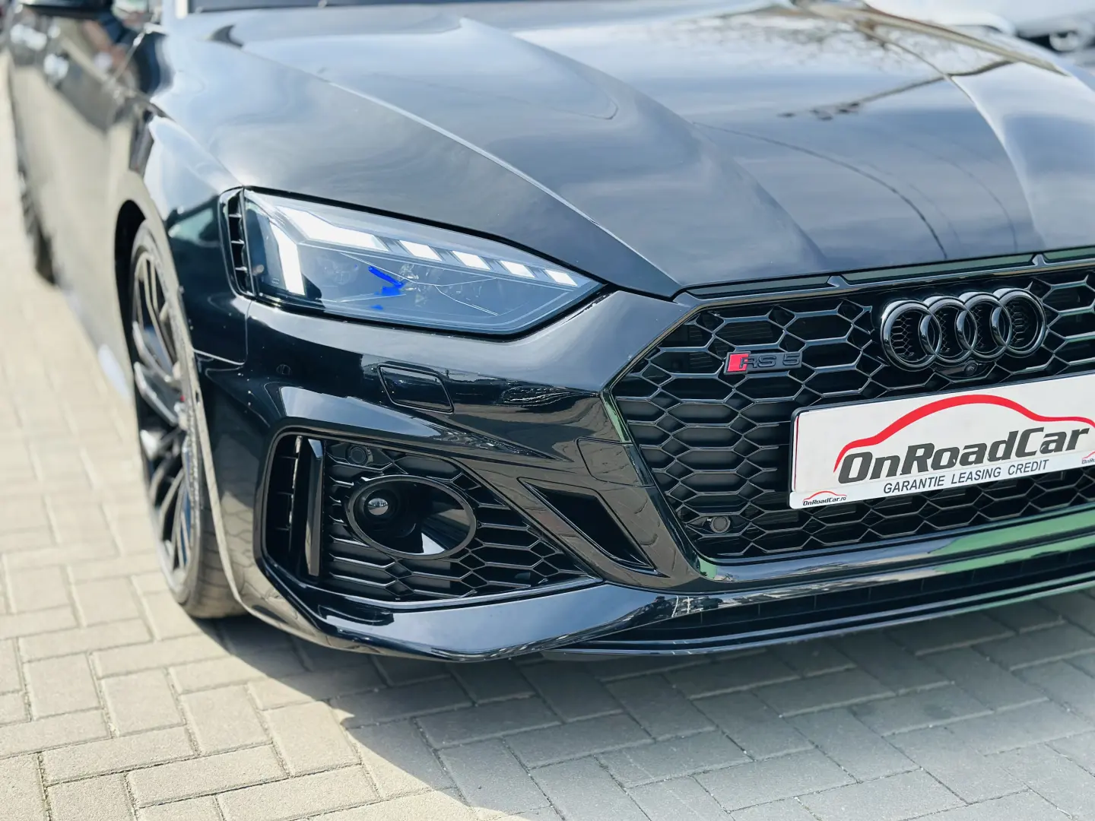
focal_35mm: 48
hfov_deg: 39.7
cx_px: 548
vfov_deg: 30.3
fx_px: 1518
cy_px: 410
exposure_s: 1/1497
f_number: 1.78
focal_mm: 6.86
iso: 80
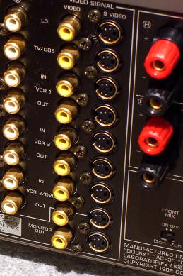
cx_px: 17
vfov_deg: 10.6
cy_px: 128
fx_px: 1488
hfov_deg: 7.0
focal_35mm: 195
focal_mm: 23.7
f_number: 5.1
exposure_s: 1/5
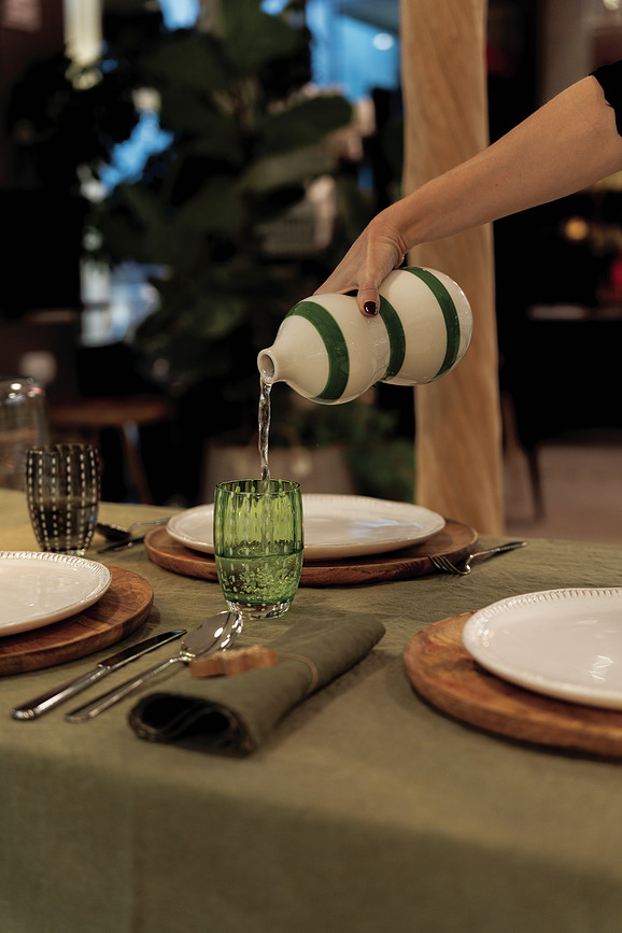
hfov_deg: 26.7
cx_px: 311
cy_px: 466
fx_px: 1311
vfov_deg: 39.2
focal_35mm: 51
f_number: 2.8
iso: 400
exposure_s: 1/125
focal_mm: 50.6
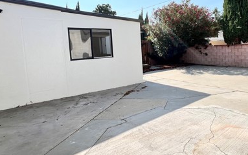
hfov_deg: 73.7
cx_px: 174
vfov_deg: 52.4
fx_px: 156
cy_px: 57
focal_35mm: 23
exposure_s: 1/889
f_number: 1.8
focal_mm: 1.57
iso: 32
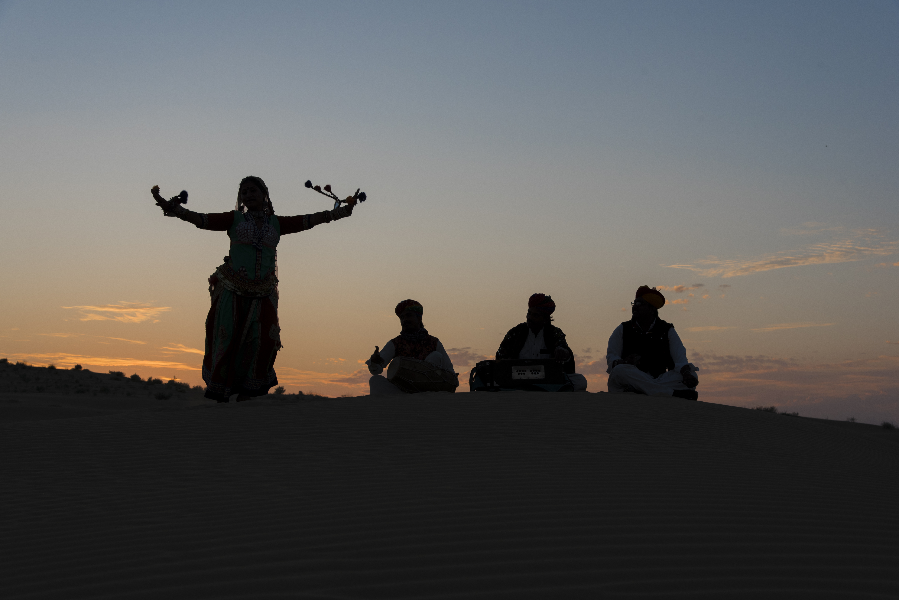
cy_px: 300
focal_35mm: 55
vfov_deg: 24.6
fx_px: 1374
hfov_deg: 36.2
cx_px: 450
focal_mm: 55
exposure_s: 1/320
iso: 400
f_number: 9
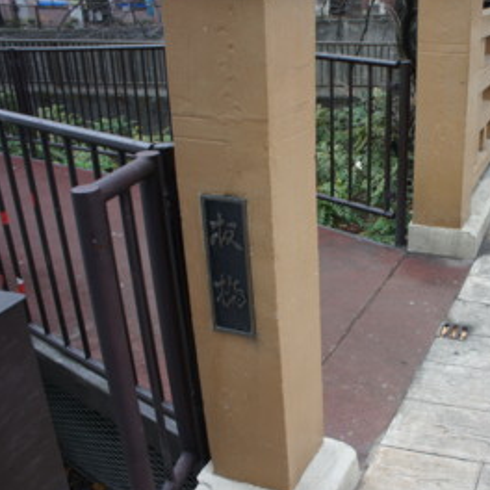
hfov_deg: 40.5
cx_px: 412
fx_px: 625
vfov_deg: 42.8
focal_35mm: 39
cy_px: 270
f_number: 5.6
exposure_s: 1/60
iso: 200
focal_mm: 18
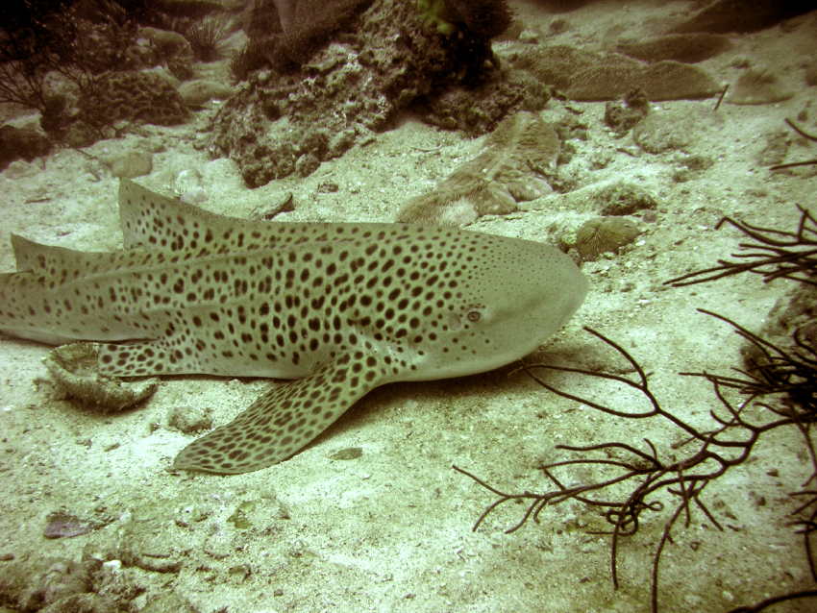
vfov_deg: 37.7
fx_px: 897
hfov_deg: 49.0
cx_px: 408
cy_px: 306
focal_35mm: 38
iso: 50
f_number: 2.8
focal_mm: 6
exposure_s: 1/125
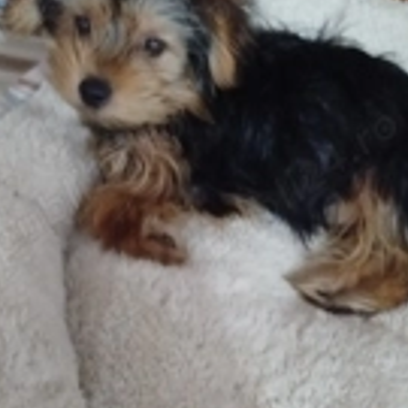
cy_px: 236
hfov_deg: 27.3
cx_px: 193
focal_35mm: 63
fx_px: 840
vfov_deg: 27.3
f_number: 1.7
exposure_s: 1/17
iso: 2000
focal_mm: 5.31
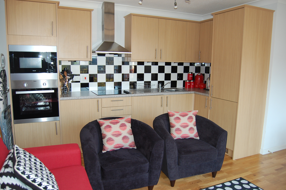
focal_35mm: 27
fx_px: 214
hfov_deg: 67.5
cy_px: 95
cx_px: 143
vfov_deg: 47.8
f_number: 3.5
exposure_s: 1/60
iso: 400
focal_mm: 18
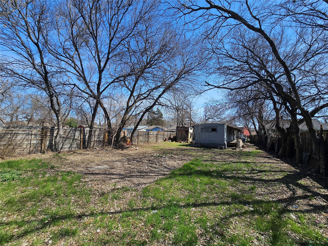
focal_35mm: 13
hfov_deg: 106.2
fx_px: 123
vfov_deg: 89.9
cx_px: 164
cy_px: 123
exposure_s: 1/1509
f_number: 2.2
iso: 50
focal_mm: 2.2
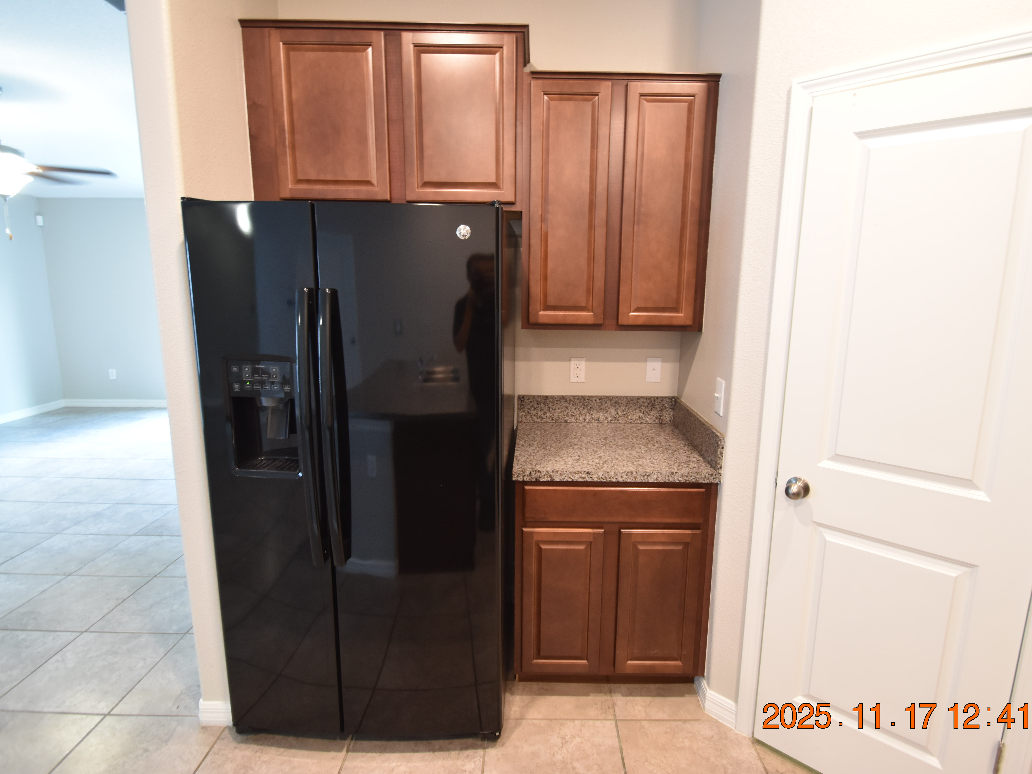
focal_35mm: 17
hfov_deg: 91.0
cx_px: 539
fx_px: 507
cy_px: 372
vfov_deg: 74.7
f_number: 3.5
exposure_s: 1/20
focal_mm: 10
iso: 800
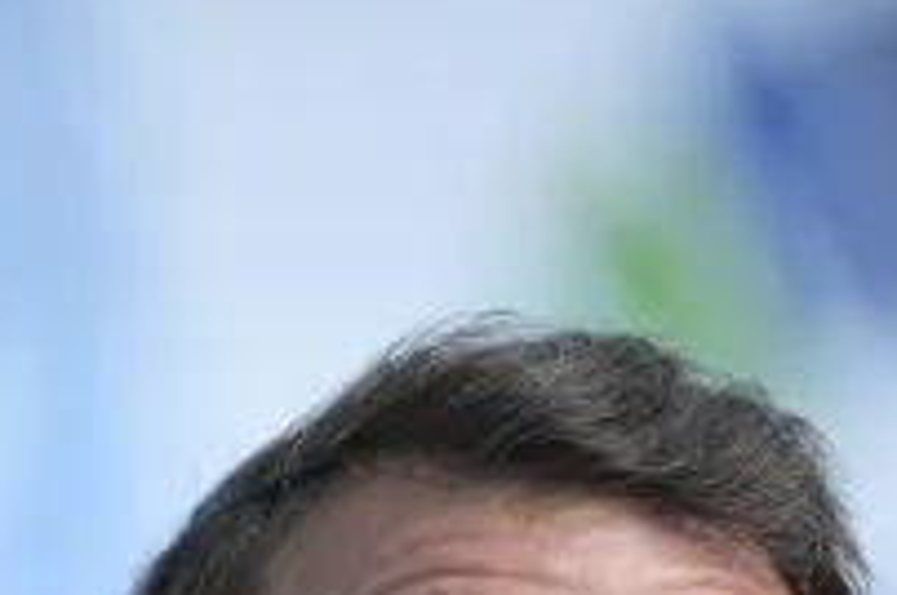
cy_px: 828
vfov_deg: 1.1
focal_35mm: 1230
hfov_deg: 1.7
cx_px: 191
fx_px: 30599
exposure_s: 1/250
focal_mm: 400
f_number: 2.8
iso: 500
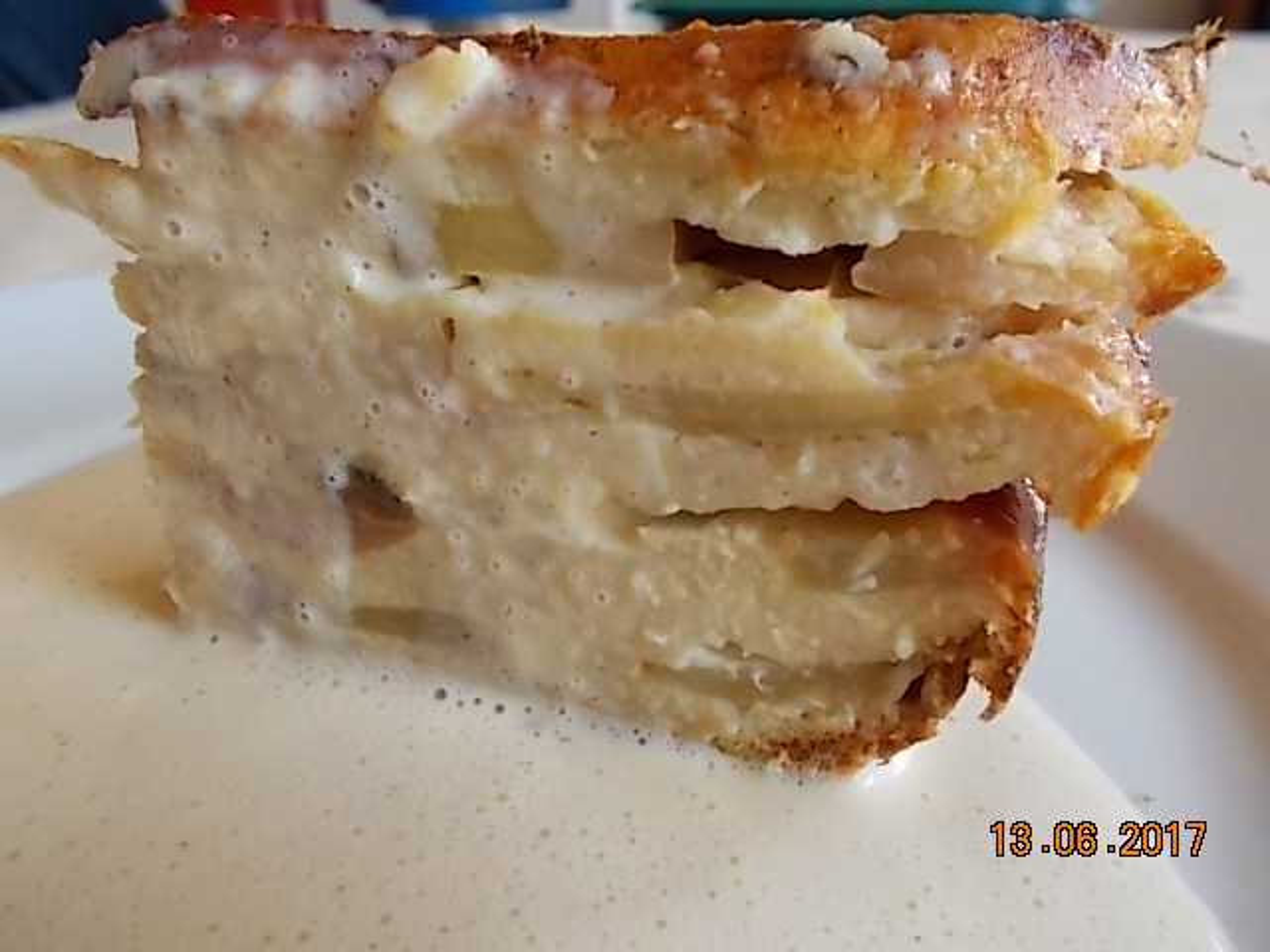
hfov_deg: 60.0
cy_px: 476
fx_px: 1101
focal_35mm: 30
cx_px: 635
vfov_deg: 46.8
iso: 160
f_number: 3.4
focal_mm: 5.3
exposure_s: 1/25
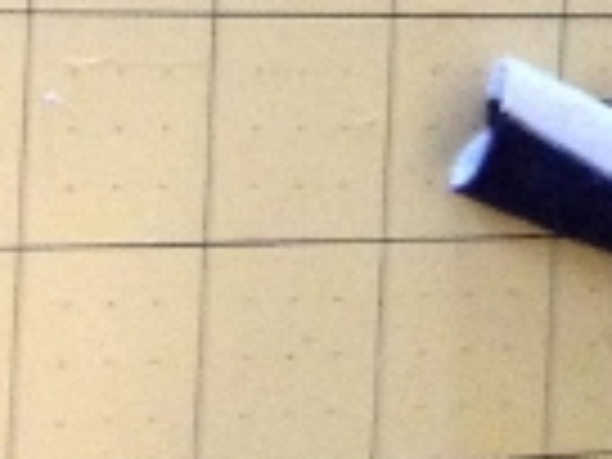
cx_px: -954
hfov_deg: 7.0
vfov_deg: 5.3
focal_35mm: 263
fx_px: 4650
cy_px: -1022
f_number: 2.4
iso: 320
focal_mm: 4.28
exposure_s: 1/20
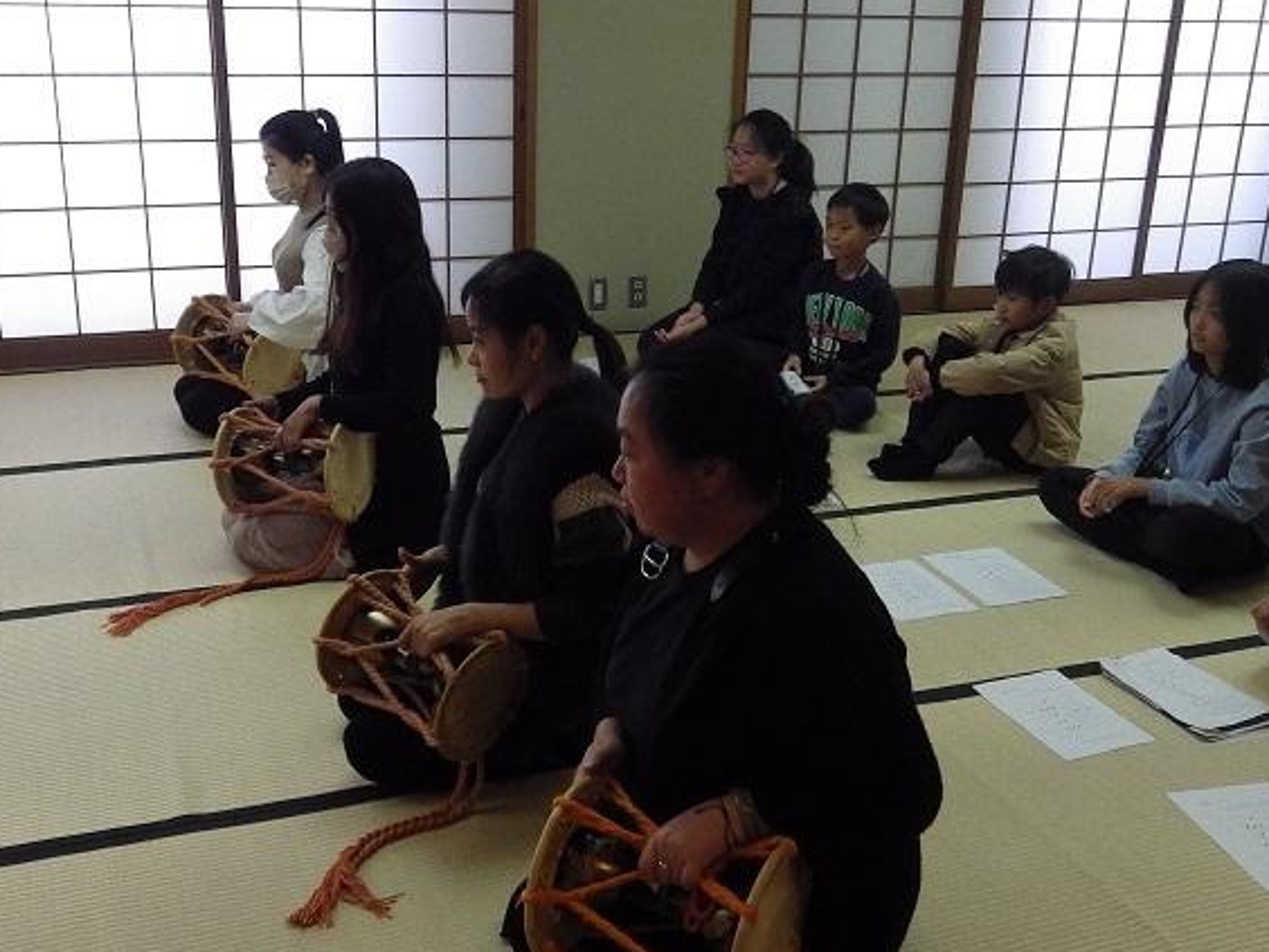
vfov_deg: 36.8
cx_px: 623
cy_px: 506
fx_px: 1430
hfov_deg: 47.9
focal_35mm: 39
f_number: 3.1
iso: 250
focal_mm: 4
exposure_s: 1/45
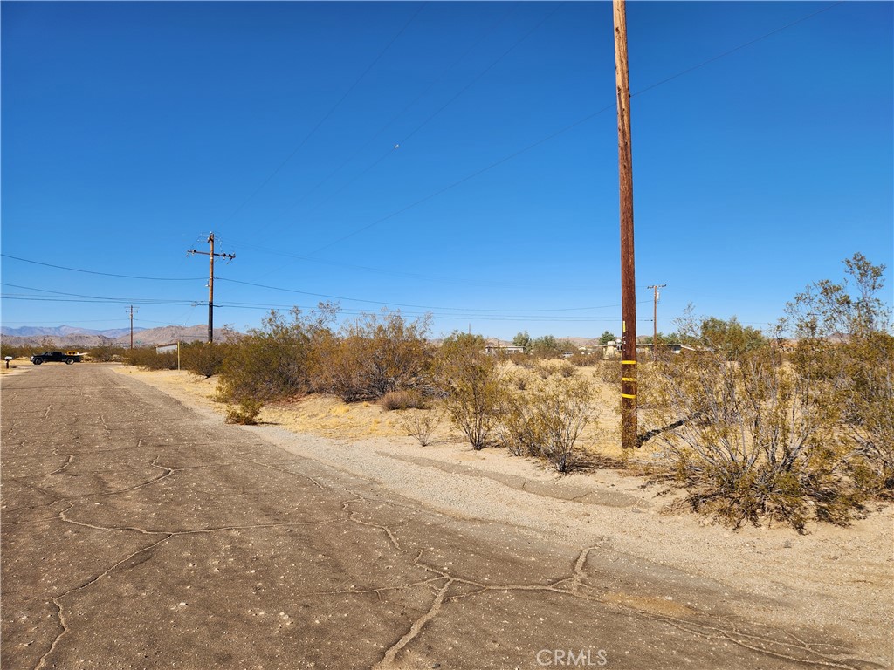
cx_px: 447
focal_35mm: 23
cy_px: 335
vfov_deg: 58.9
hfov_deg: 73.9
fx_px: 594
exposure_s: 1/2111
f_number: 1.8
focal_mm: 5.4
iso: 20
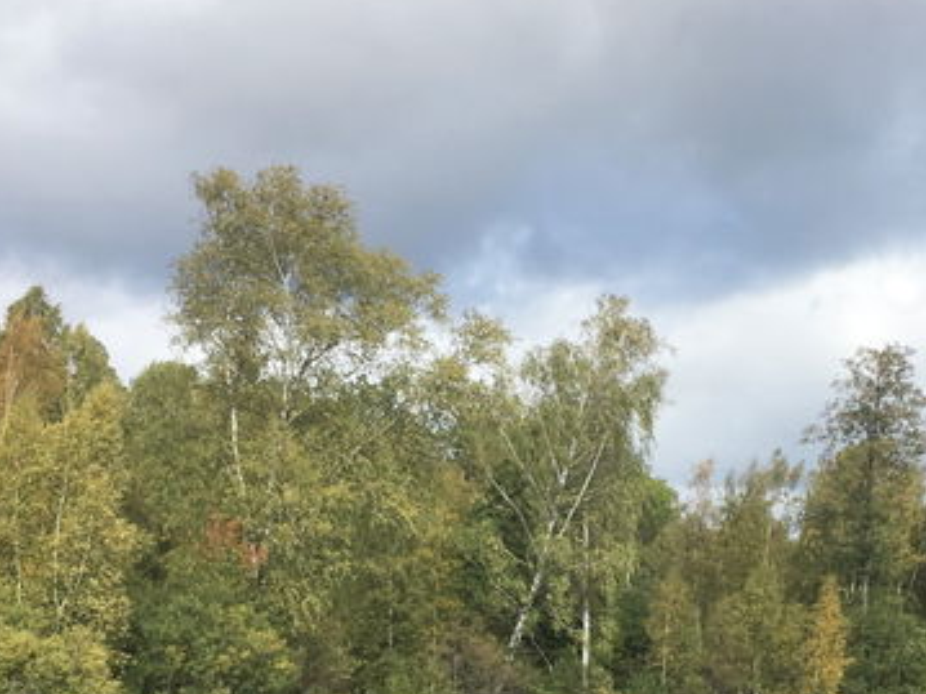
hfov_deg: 28.0
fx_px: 1845
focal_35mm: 69
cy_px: 645
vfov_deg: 20.8
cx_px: 626
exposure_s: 1/864
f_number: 2.2
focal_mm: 4.15
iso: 25
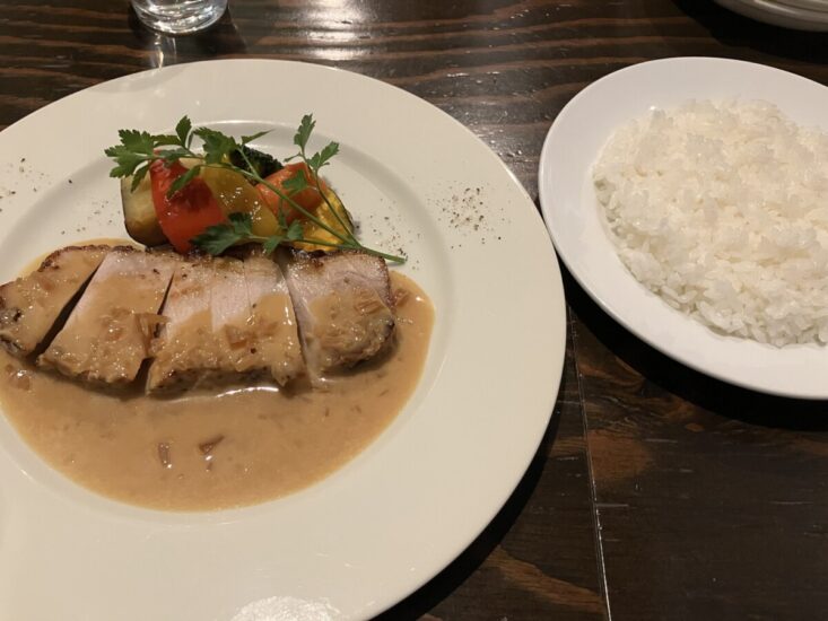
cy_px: 310
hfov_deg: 63.4
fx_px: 670
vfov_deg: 49.8
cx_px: 414
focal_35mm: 28
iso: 400
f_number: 1.8
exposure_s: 1/40
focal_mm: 3.99
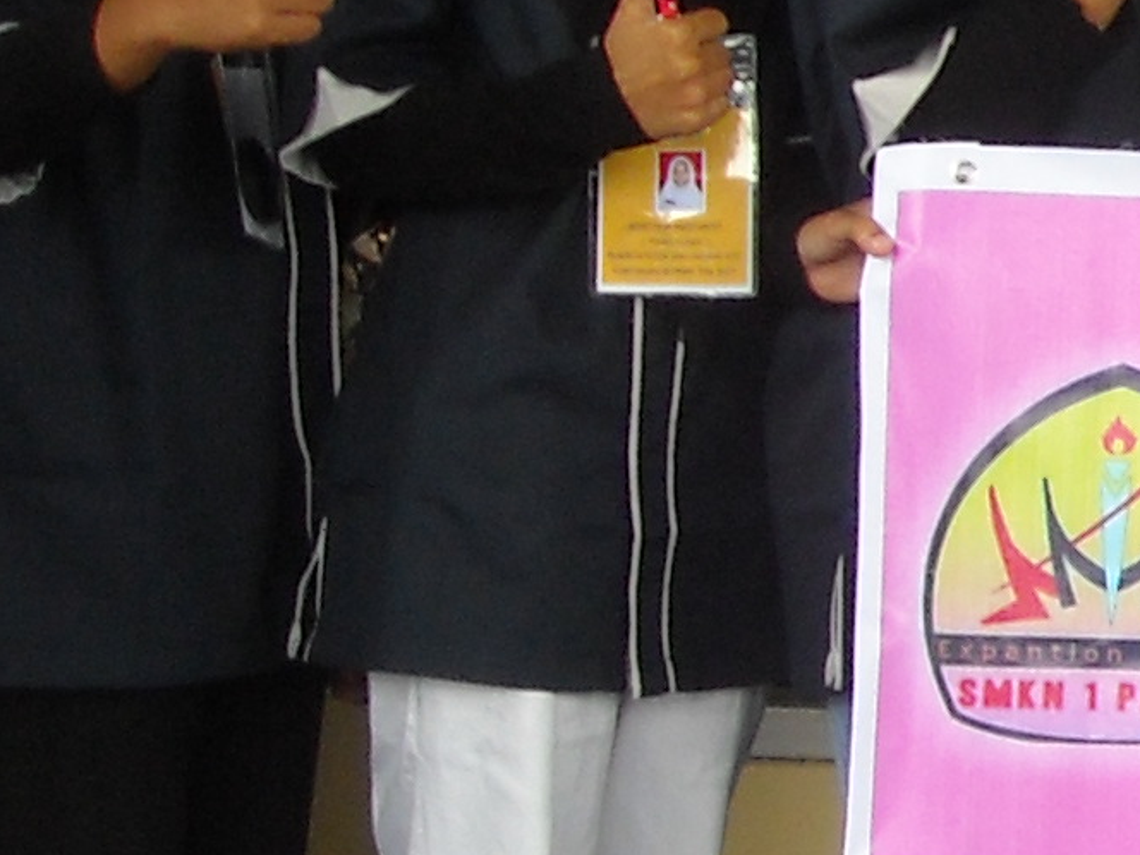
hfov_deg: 10.9
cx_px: 2455
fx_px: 5335
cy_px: 185
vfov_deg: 9.1
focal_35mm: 162
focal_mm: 5.7
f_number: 2.8
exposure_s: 1/60
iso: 87
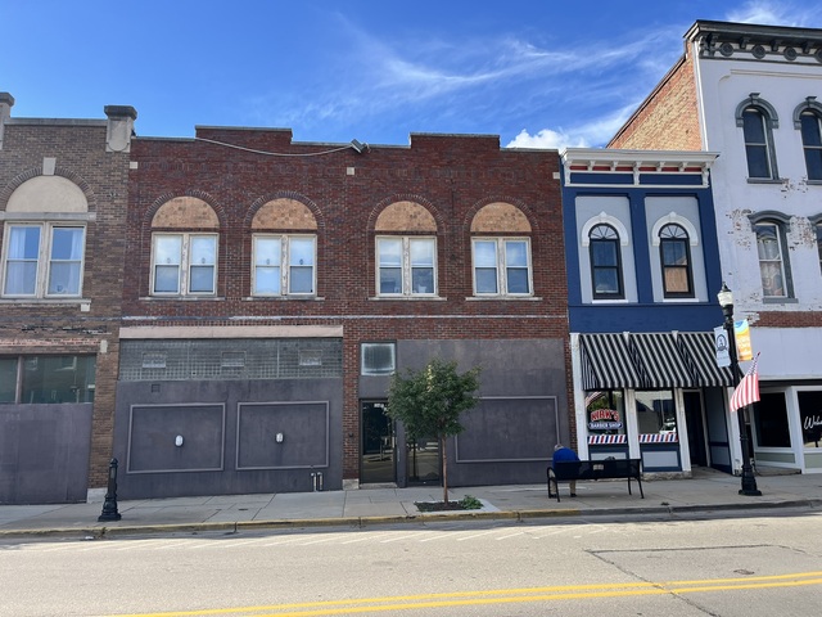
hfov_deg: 67.3
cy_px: 308
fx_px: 617
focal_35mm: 26
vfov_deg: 53.1
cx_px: 411
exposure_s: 1/1106
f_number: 1.6
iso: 50
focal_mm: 5.1
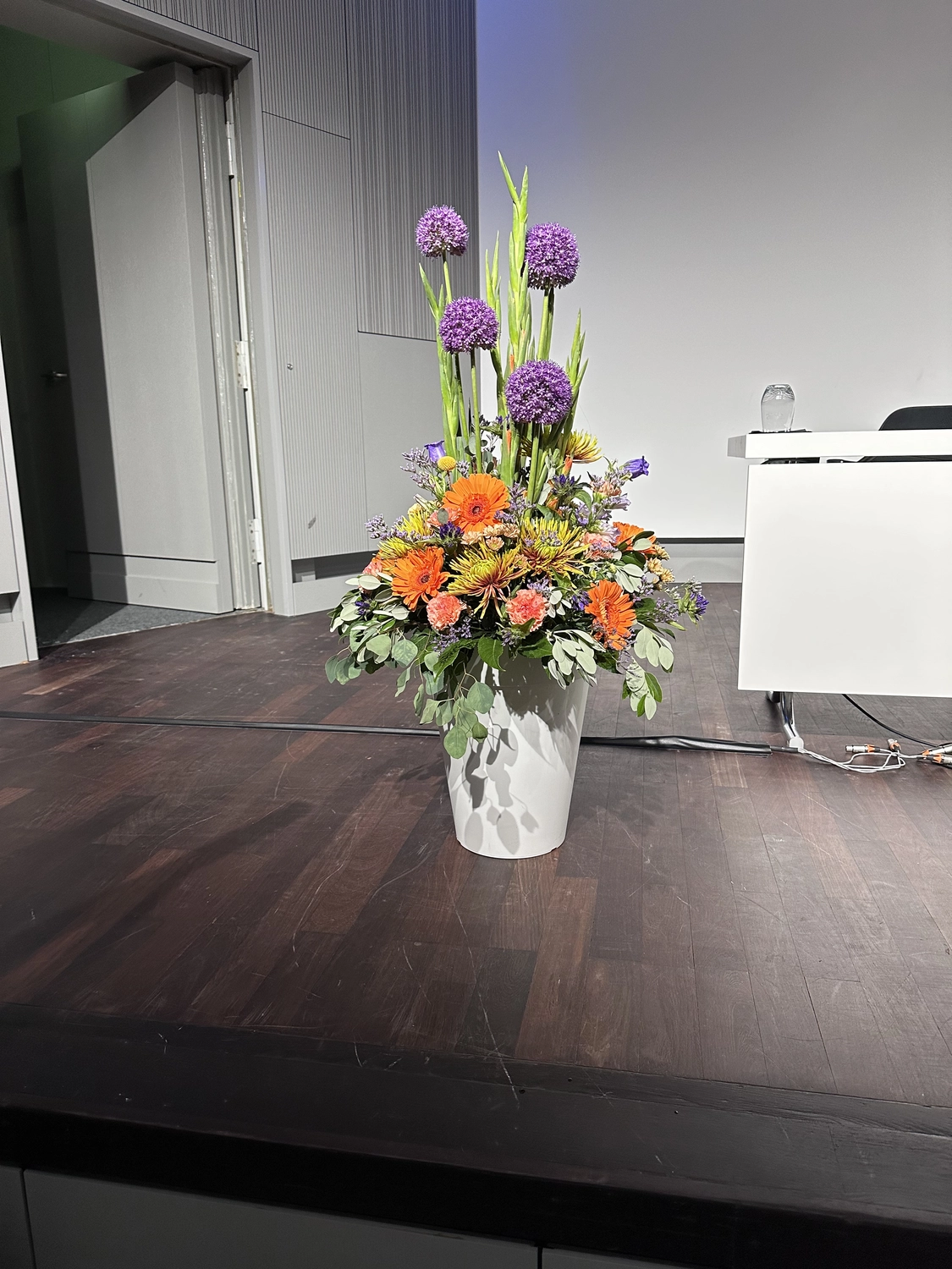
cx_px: 476
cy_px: 634
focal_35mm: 24
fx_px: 880
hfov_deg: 56.8
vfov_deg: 71.6
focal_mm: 6.86
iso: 250
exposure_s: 1/60
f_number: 1.78
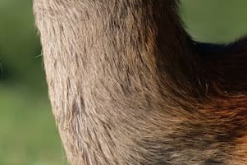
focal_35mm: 862
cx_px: 41
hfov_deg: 2.4
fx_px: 5917
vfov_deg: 1.6
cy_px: -81
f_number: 5.6
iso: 200
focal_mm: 135
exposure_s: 1/420
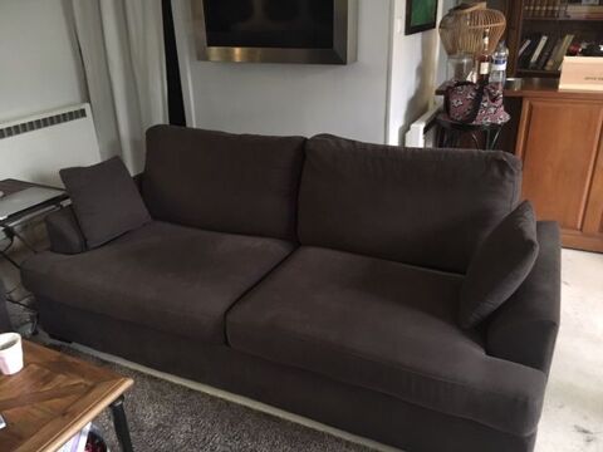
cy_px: 226
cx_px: 302
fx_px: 505
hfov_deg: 61.7
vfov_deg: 48.2
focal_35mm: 29
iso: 400
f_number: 2.2
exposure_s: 1/17
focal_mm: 4.15
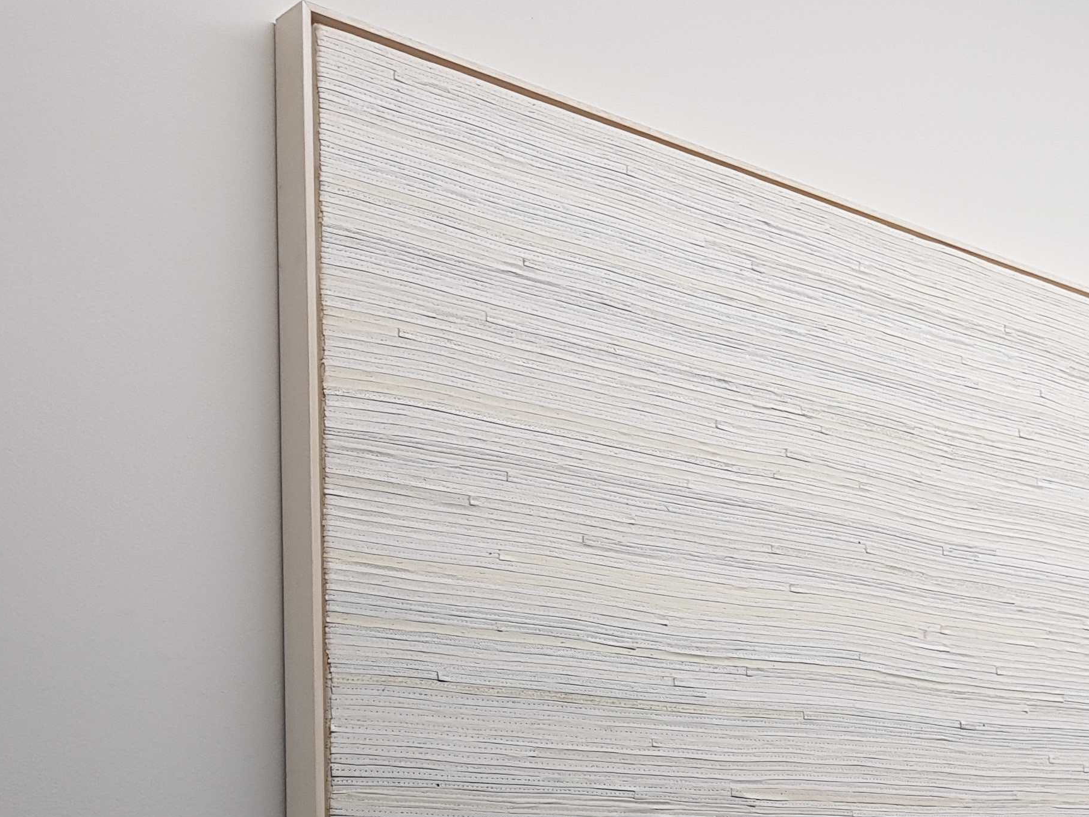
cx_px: 1093
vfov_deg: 23.6
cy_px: 907
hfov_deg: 30.8
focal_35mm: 58
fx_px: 1825
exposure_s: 1/50
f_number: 1.7
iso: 64
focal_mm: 4.2
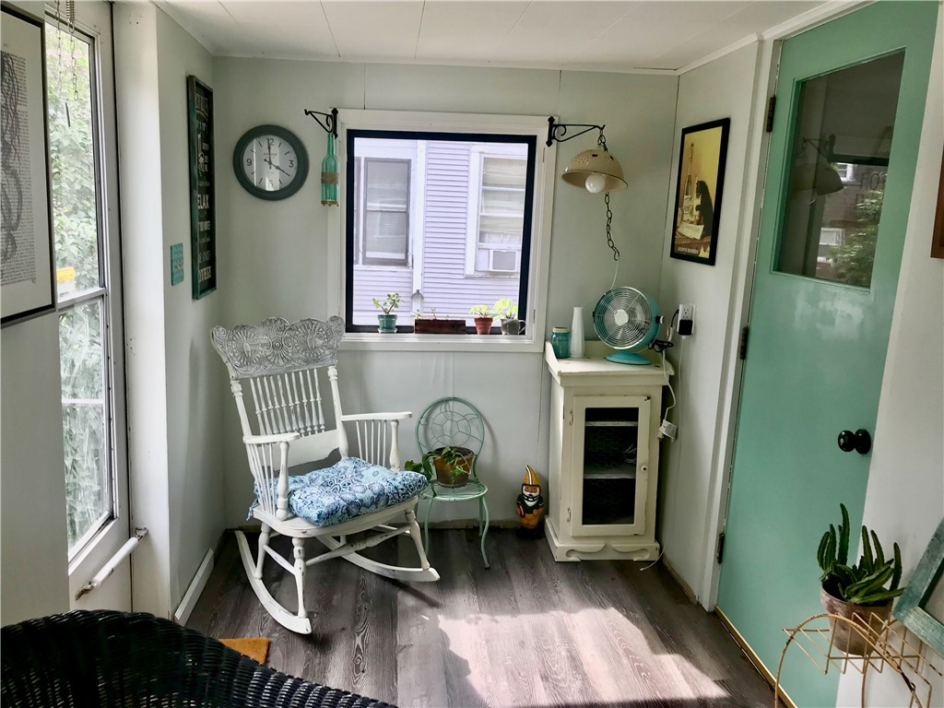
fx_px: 764
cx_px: 472
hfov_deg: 63.4
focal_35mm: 28
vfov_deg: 49.7
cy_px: 354
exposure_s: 1/120
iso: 25
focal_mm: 3.99
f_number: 1.8
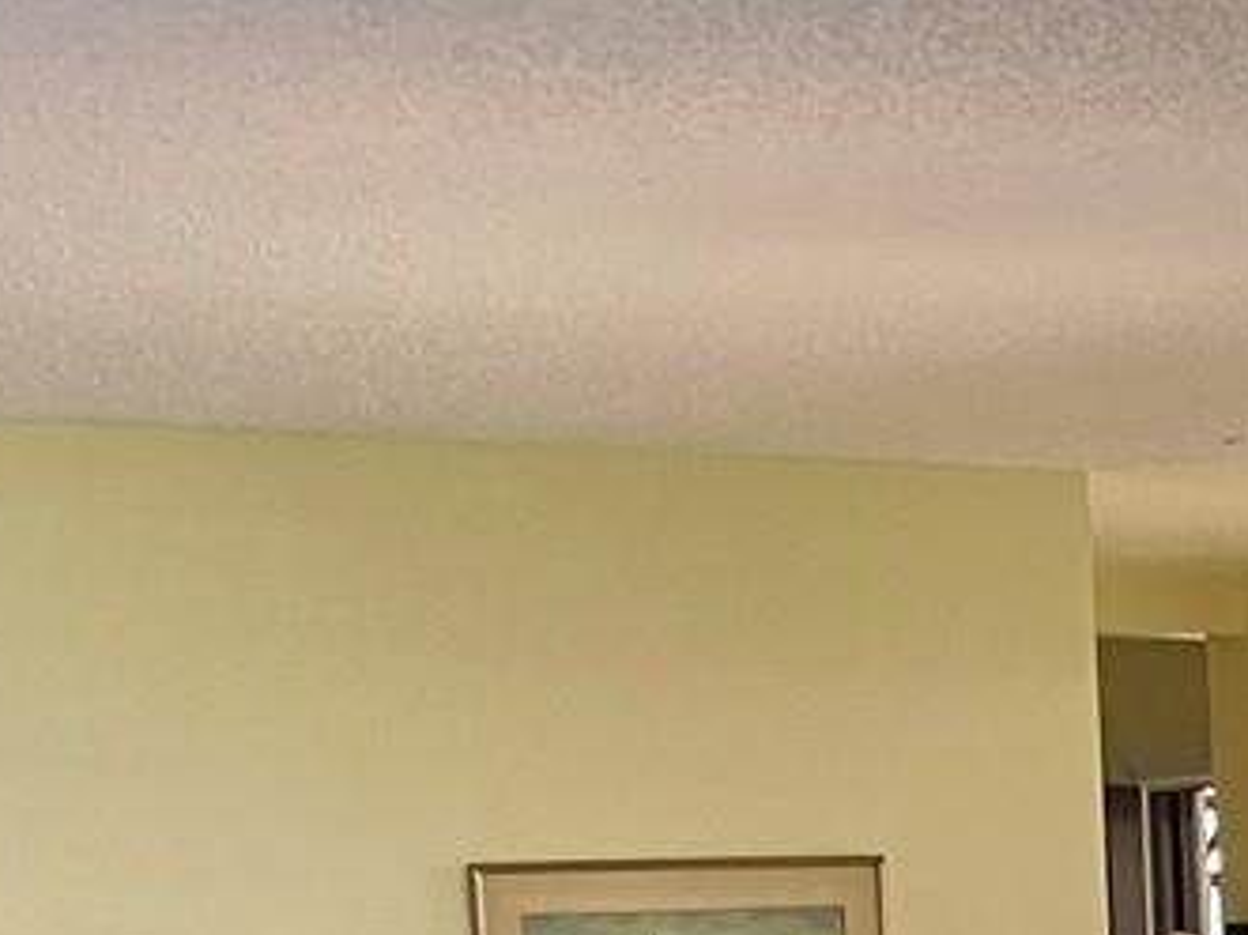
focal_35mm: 121
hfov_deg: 15.7
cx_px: 1512
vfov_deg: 11.0
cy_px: 1953
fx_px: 4361
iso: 125
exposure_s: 1/60
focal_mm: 5.1
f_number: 1.6
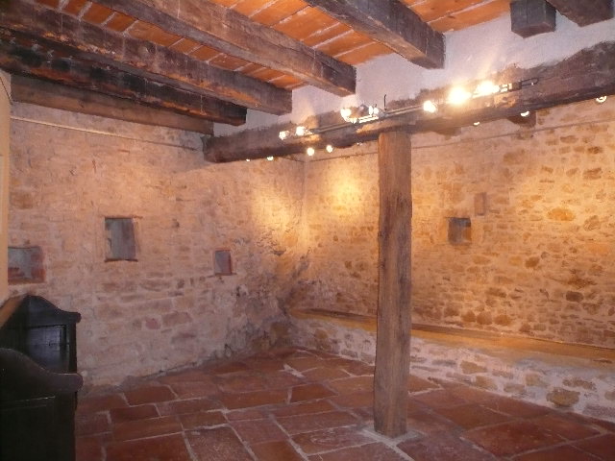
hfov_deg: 63.4
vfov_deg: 49.7
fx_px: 497
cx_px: 308
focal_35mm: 28
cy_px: 230
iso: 400
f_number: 2.8
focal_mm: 4.6
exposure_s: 1/30
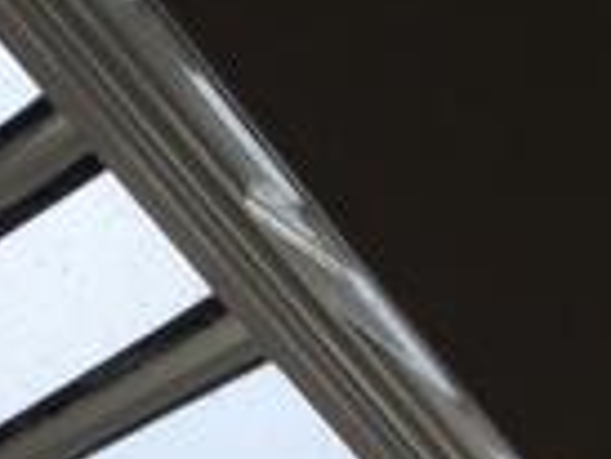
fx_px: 2385
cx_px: -45
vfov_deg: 9.9
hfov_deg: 14.3
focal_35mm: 135
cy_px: 1016
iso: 25
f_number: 2.2
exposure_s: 1/1304
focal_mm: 4.15
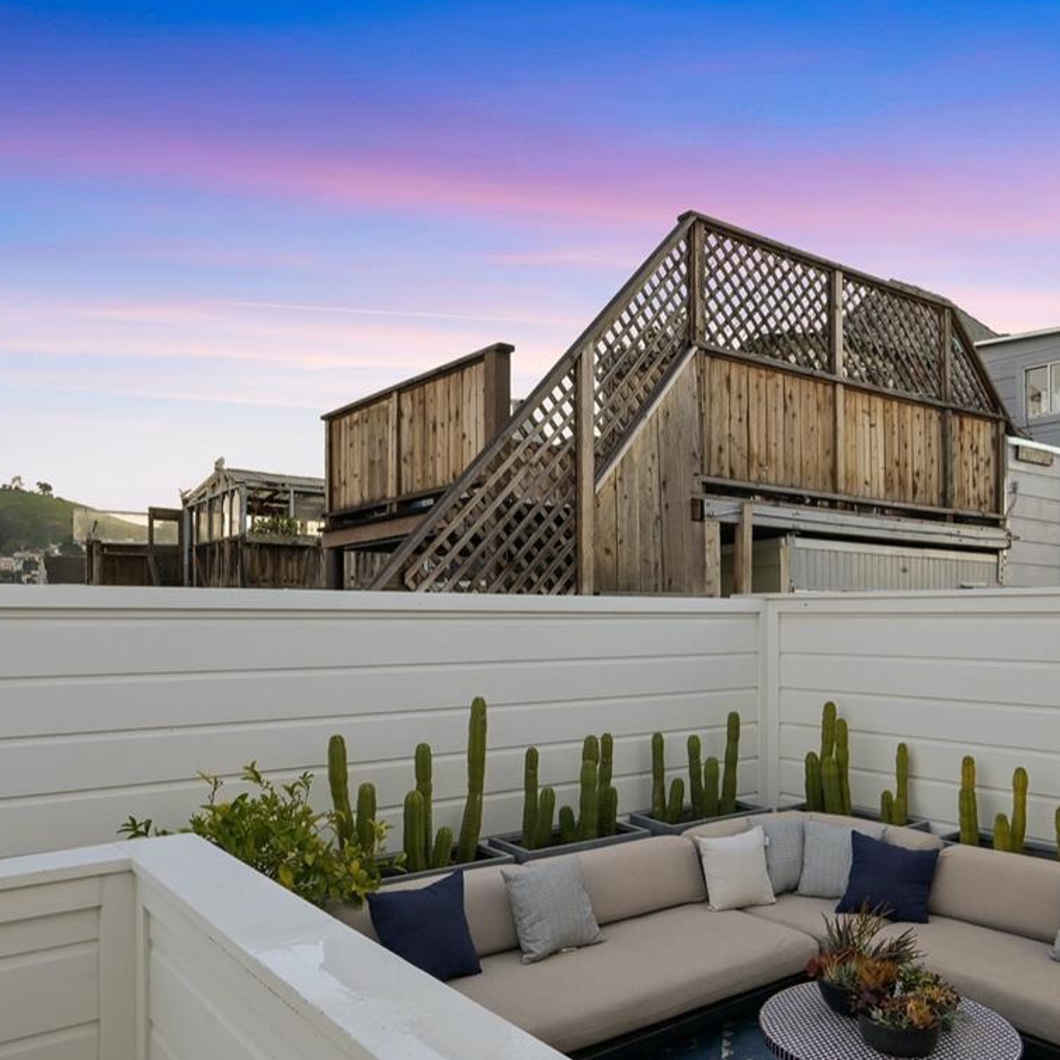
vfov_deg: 57.3
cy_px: 613
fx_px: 965
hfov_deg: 57.3
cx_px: 615
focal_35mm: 28
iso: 640
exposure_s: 1/40
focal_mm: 16.5
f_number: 11
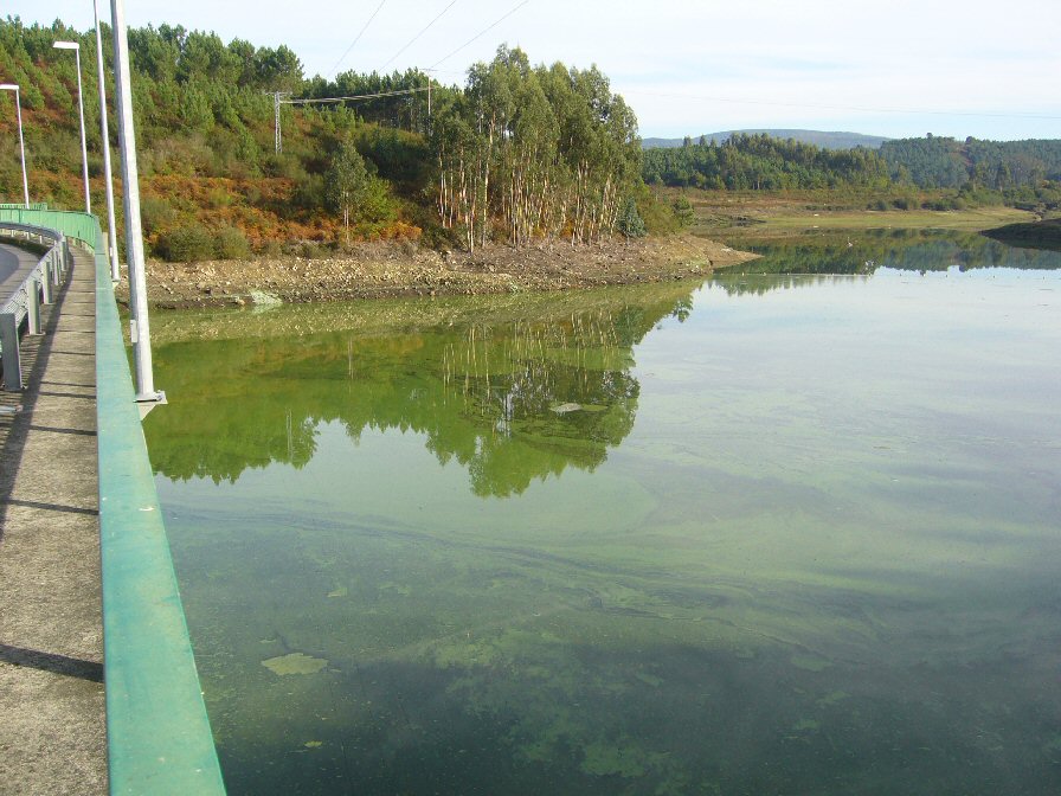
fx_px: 1073
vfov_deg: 40.7
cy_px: 398
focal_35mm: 35
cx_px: 530
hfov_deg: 52.6
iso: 80
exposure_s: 1/160
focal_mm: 5.8
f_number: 5.6
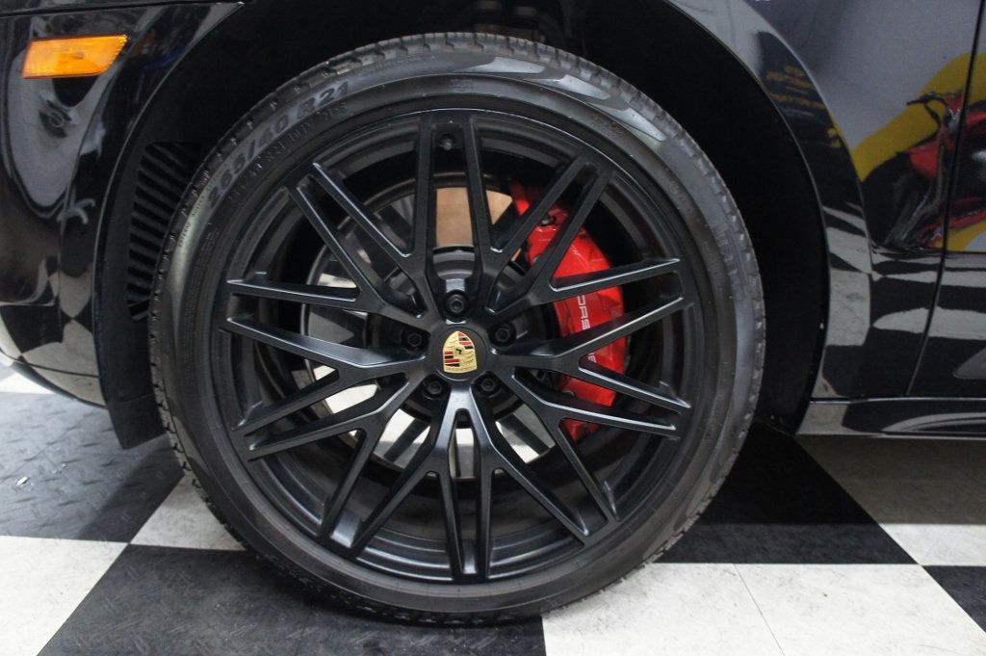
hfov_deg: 67.4
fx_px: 739
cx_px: 493
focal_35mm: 27
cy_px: 328
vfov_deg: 47.9
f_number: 3.5
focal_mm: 18
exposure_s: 1/30
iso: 1600
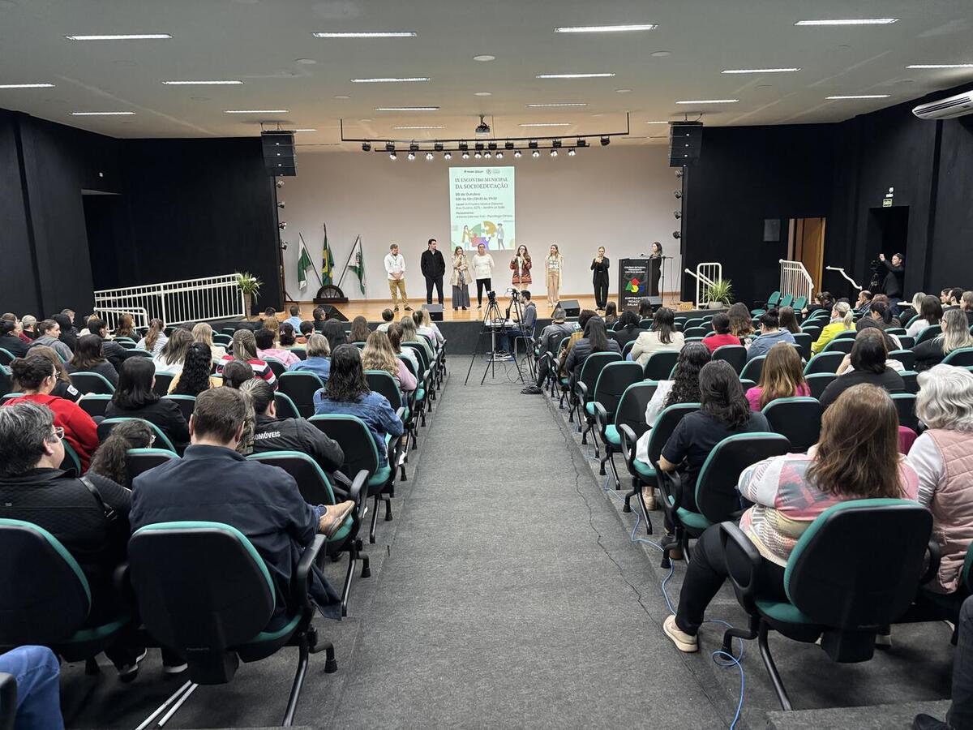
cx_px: 486
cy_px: 365
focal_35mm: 26
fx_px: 731
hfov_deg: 67.3
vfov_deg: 53.1
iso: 400
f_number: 1.6
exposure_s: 1/40
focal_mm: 5.96
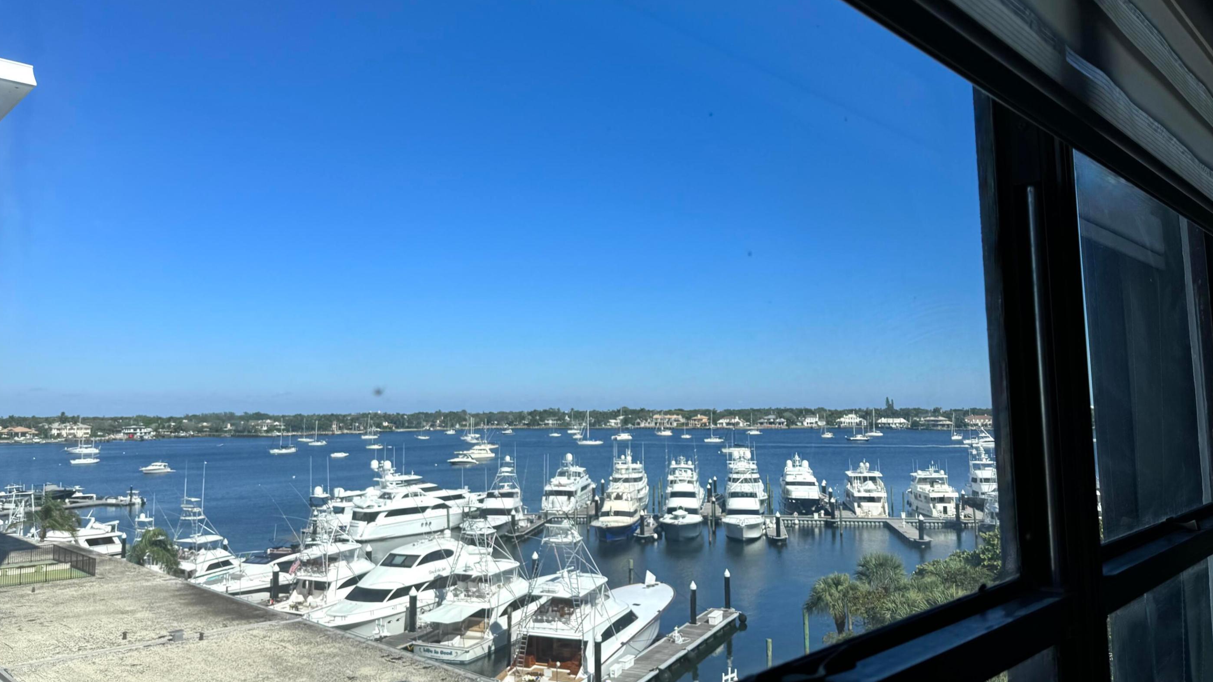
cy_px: 328
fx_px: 868
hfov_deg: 69.9
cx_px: 608
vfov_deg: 42.9
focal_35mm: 27
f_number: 1.78
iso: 80
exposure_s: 1/3597
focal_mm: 6.86
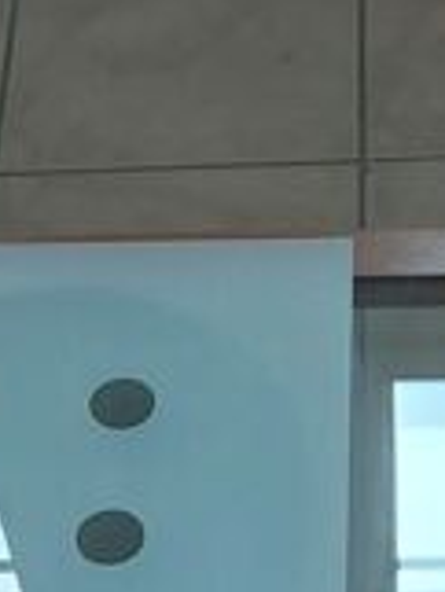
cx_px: 379
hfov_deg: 12.4
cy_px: 923
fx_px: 2037
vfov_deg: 15.1
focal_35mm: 119
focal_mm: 4.6
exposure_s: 1/60
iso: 100
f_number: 1.8
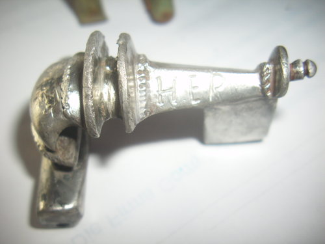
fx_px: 291
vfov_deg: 45.4
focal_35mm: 31
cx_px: 162
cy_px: 122
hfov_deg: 58.4
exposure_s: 1/60
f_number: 5.6
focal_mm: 6.2
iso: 50
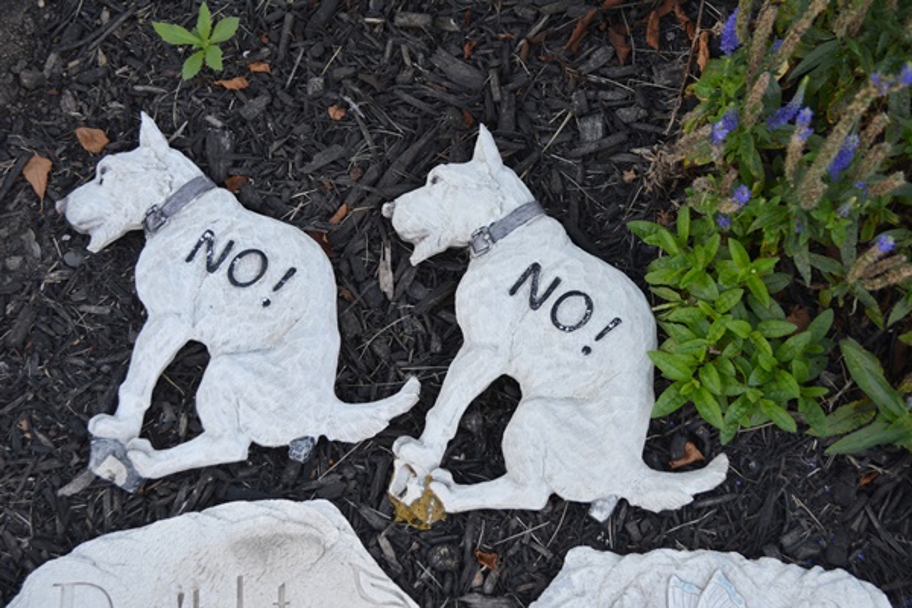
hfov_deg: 37.9
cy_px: 304
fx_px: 1330
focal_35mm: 52
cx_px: 456
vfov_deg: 25.8
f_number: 5.6
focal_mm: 35
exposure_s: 1/125
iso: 200
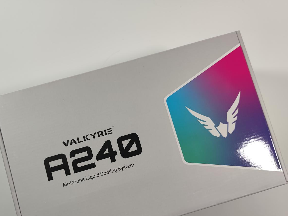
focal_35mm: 32
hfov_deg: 56.8
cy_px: 137
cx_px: 135
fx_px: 266
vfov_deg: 43.8
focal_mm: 6.78
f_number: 1.85
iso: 56
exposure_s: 1/100
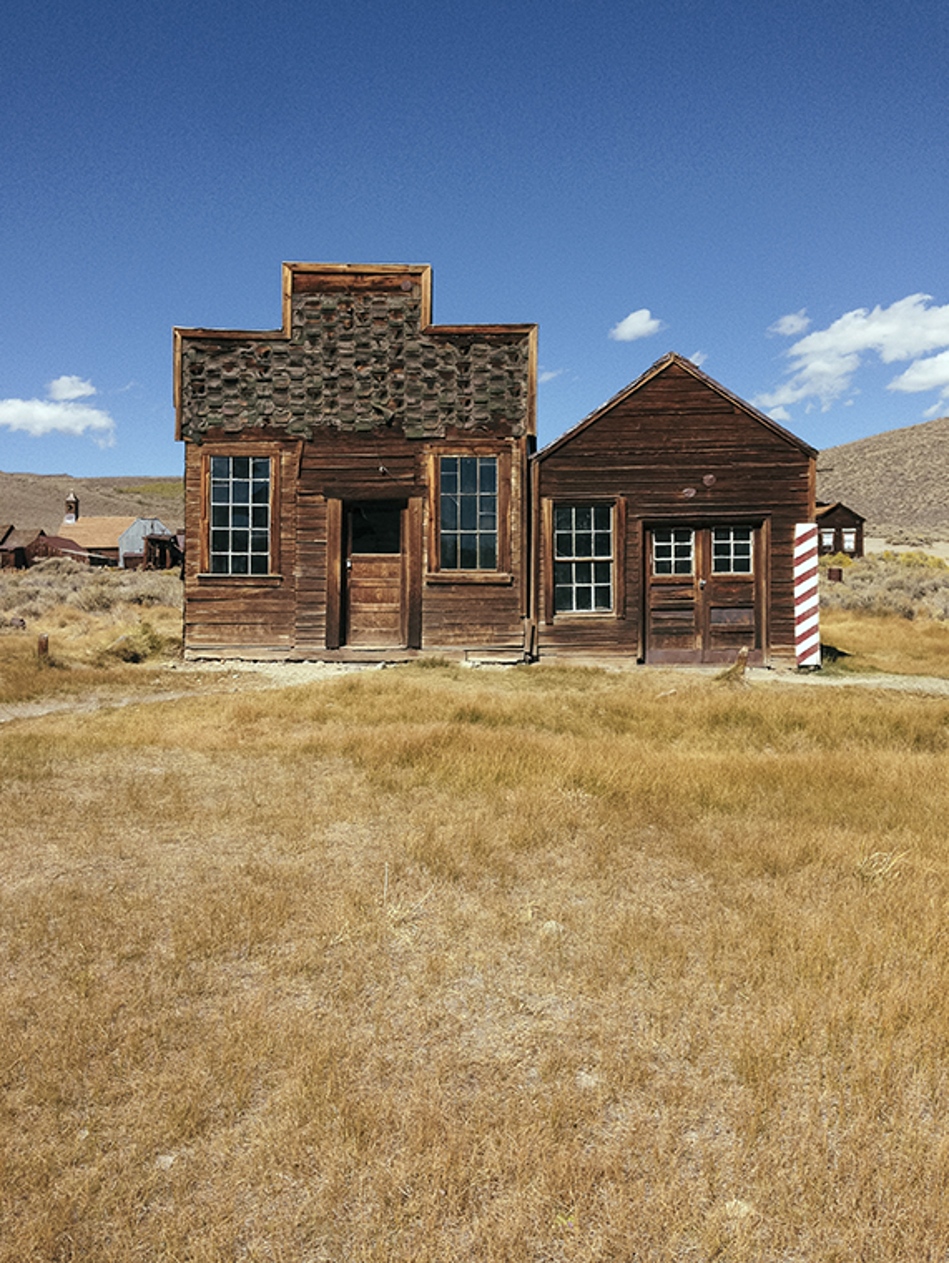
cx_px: 465
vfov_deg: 53.9
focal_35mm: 34
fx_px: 1241
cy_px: 626
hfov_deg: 41.8
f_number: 2.4
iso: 50
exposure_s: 1/2200
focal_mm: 4.12
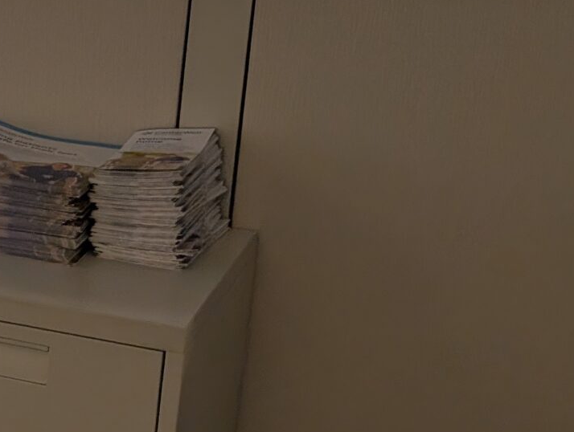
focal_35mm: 86
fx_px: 1428
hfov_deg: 18.3
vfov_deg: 17.2
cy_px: 177
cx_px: -435
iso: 23
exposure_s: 1/56.4
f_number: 1.68
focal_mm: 6.9
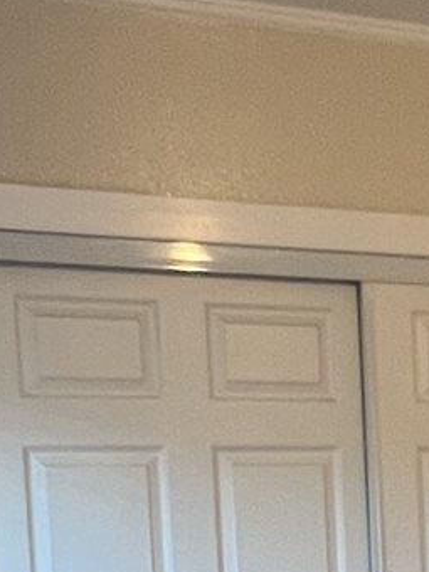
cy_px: 705
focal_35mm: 88
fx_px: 1454
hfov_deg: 15.9
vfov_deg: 20.6
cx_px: 557
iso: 250
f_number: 1.8
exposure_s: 1/74
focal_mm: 1.57
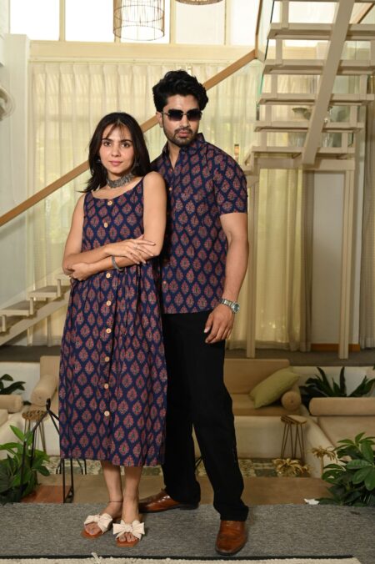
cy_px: 282
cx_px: 188
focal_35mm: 39
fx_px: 610
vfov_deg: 49.6
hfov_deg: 34.2
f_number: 5
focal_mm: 39
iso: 320
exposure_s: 1/160
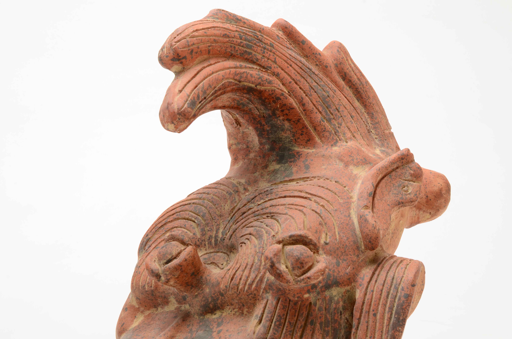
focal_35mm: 75
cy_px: 170
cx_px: 256
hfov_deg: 27.0
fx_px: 1064
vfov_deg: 18.1
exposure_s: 1/160
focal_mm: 50
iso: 100
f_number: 22
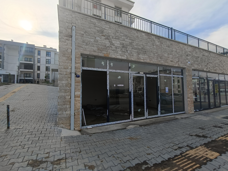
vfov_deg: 78.1
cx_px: 114
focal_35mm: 16
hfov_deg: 94.5
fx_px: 105
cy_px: 86
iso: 64
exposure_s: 1/642
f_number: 2.2
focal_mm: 2.78
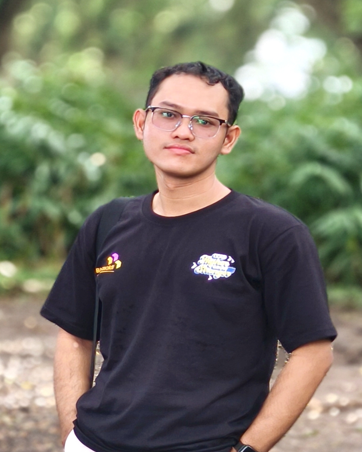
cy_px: 229
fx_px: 710
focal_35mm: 53
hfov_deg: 28.6
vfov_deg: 35.4
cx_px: 182
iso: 500
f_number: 0.95
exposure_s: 1/100
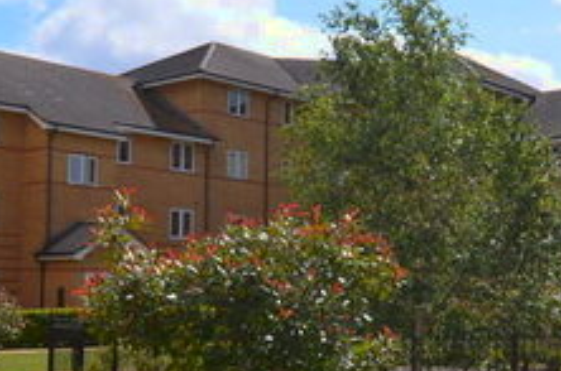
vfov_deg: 21.8
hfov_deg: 32.3
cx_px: 384
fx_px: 958
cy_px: 261
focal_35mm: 62
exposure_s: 1/200
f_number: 10
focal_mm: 13
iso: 100
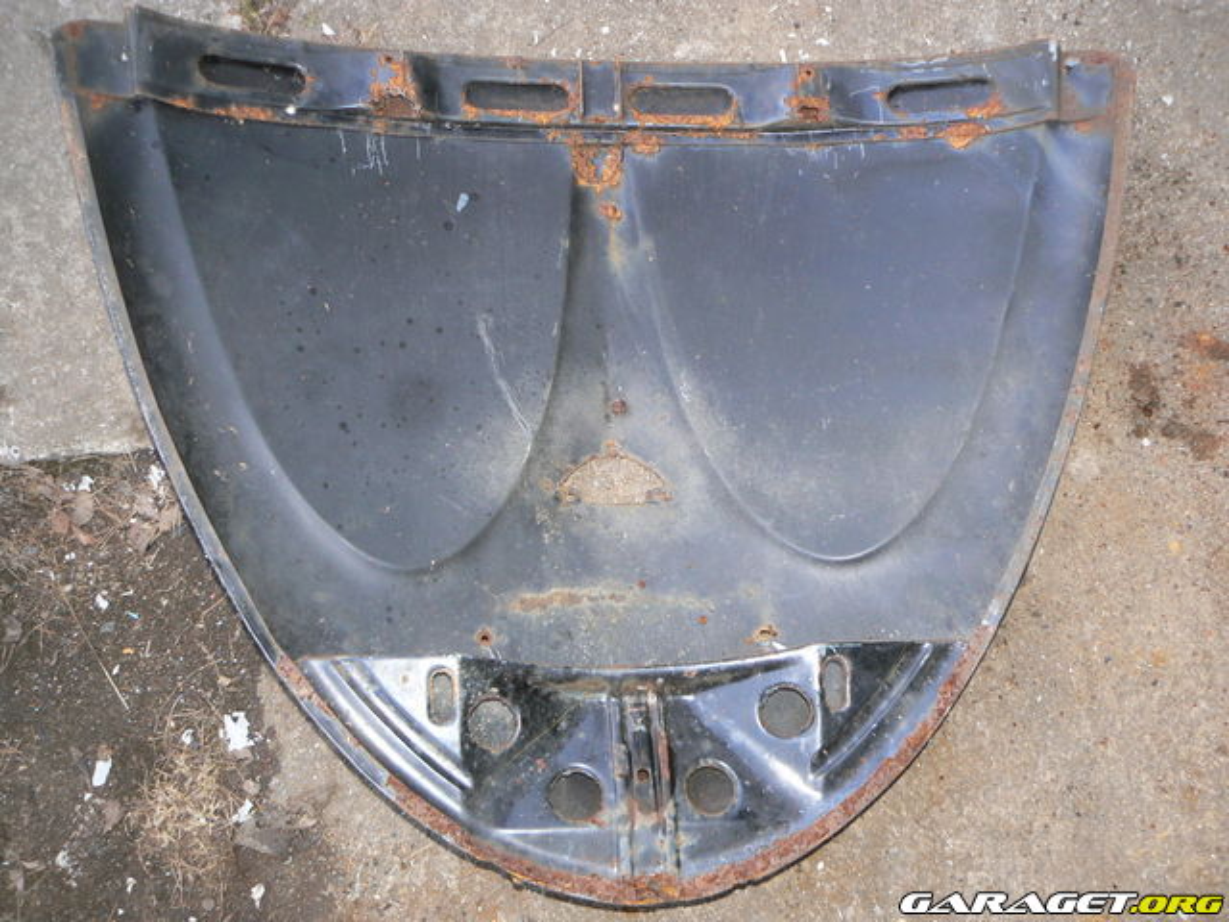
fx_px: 1278
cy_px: 461
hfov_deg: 51.4
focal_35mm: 36
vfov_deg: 39.7
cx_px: 614
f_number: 2.8
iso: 100
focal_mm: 6
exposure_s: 1/25
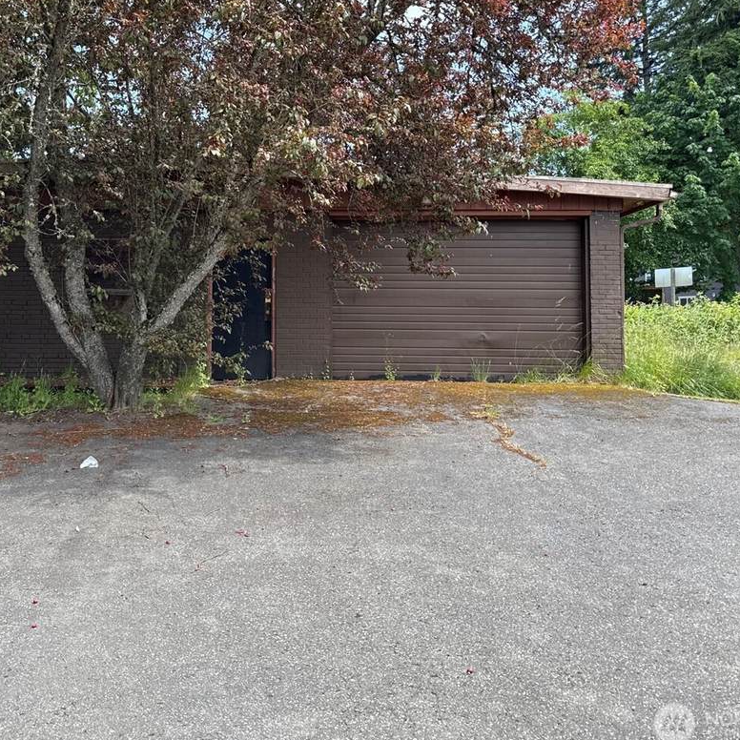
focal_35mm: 35
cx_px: 241
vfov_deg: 47.0
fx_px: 847
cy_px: 297
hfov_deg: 46.4
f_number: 1.78
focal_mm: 6.76
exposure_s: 1/840
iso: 80
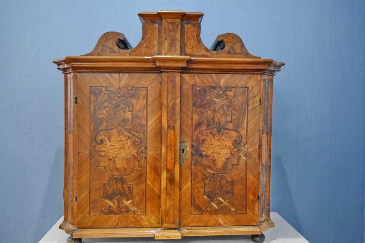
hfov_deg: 53.1
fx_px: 365
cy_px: 122
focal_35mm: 36
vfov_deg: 36.9
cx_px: 182
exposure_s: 1/40
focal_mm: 24
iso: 1800
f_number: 4
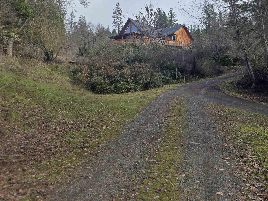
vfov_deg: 43.4
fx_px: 248
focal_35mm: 32
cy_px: 63
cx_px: 172
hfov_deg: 55.9
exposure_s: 1/2134
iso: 80
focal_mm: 6.3
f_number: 1.7
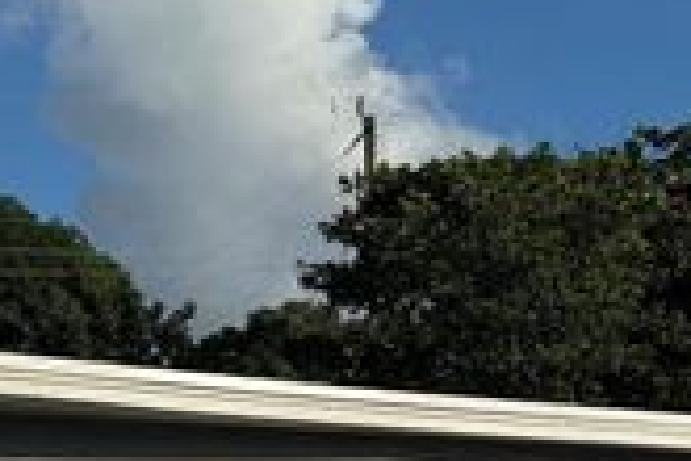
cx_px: 134
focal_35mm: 90
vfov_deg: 14.3
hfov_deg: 22.3
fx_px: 1727
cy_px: 673
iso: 80
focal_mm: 6.76
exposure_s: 1/9091
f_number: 1.78
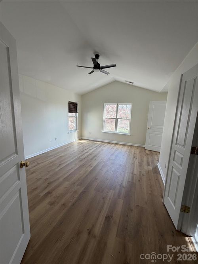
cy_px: 132
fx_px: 107
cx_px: 99
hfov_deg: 85.7
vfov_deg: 102.1
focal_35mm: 14
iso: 64
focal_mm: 2.22
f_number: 2.2
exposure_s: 1/121
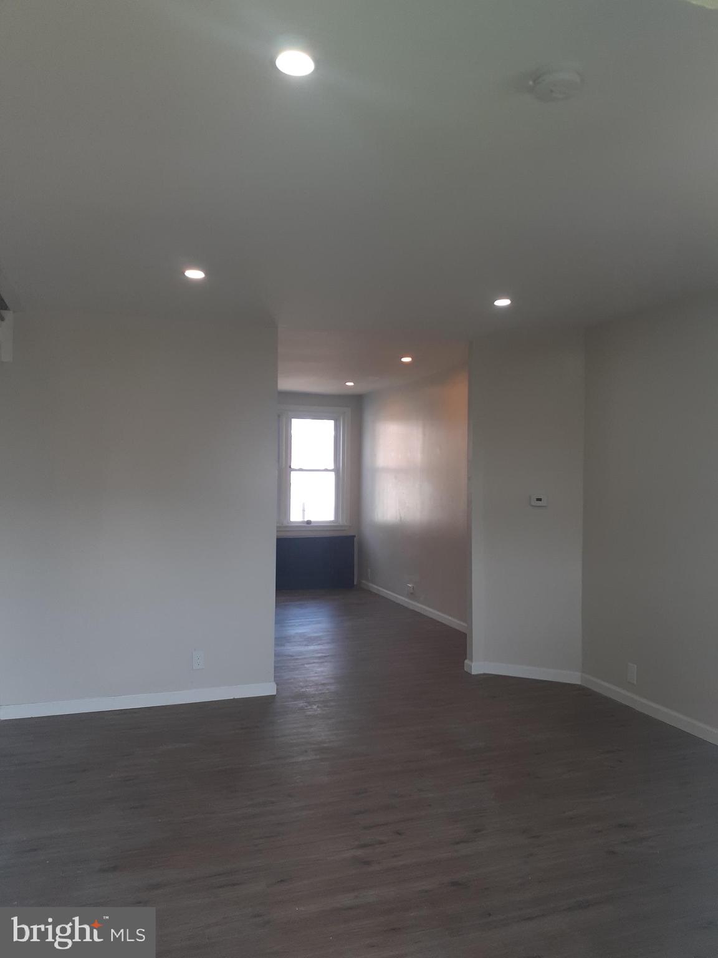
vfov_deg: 65.3
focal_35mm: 27
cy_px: 479
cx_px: 359
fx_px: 747
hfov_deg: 51.4
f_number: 1.9
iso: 80
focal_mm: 3.6
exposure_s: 1/120
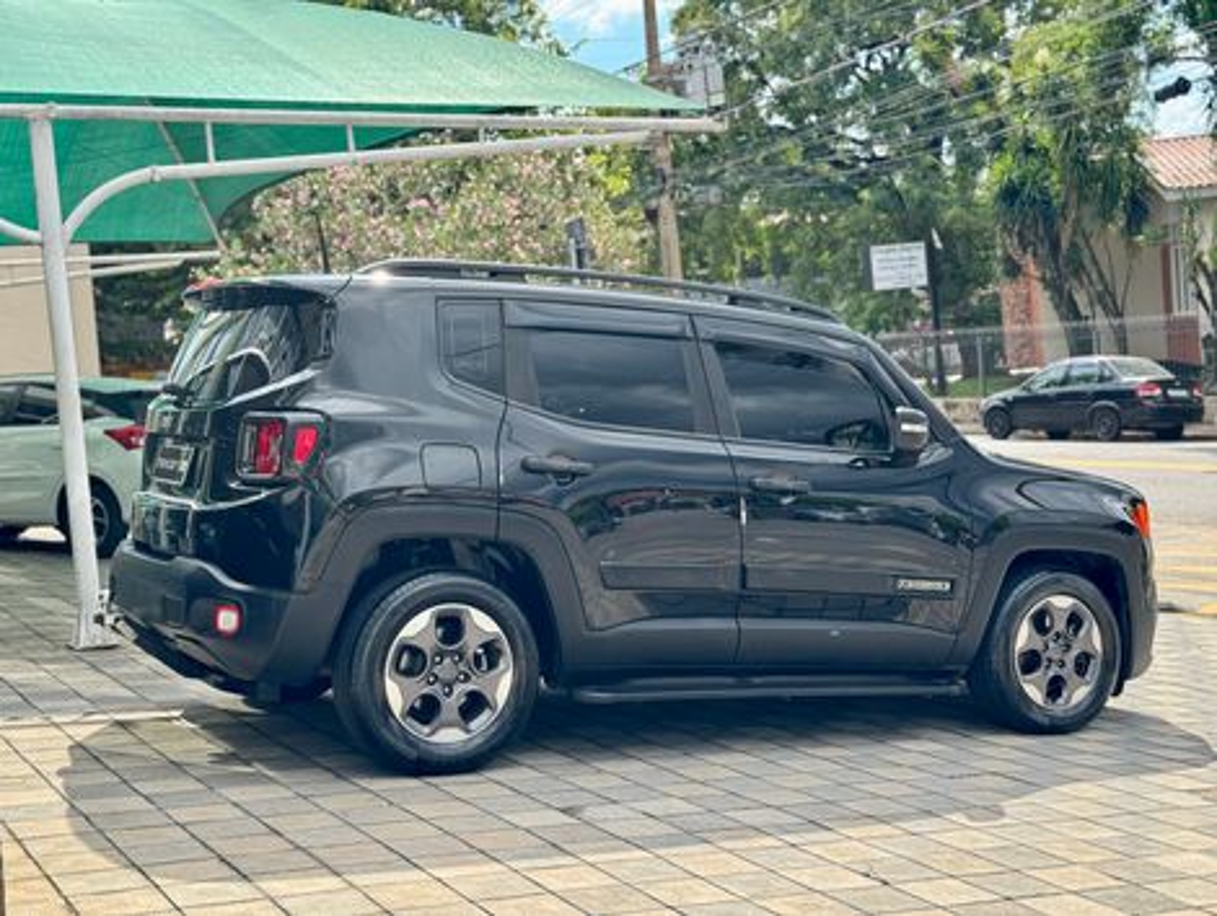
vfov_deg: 30.3
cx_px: 608
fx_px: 1690
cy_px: 458
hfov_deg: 39.6
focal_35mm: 48
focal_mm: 6.76
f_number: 1.78
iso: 64
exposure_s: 1/939
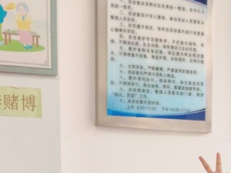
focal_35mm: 133
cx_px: 216
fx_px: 888
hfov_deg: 14.6
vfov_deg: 10.6
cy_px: 294
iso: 160
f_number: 1.95
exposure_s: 1/100
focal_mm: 5.52
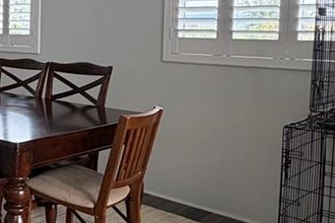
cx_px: -28
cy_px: 59
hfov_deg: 33.1
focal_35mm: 53
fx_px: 493
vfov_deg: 25.3
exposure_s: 1/121
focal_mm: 2.22
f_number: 2.2
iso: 200
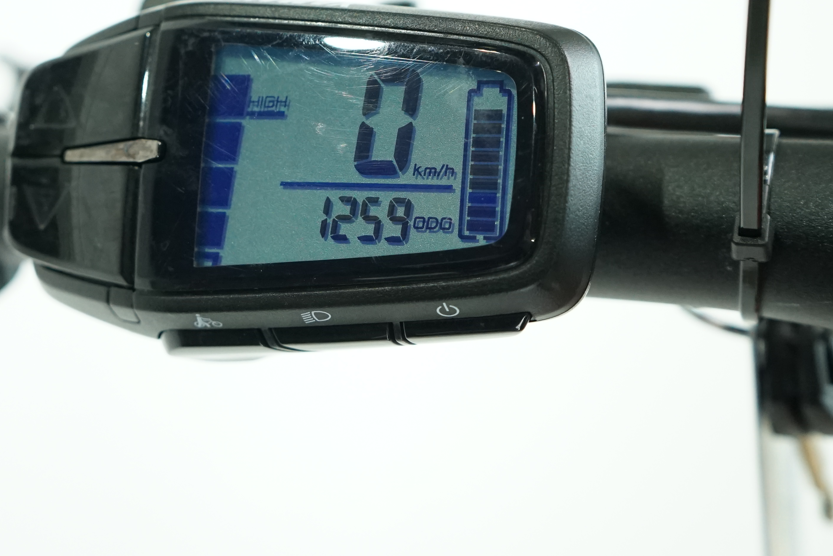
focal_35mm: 64
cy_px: 223
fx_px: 1481
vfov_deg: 21.2
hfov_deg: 30.9
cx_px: 214
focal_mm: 30
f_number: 4.5
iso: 2000
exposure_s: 1/200
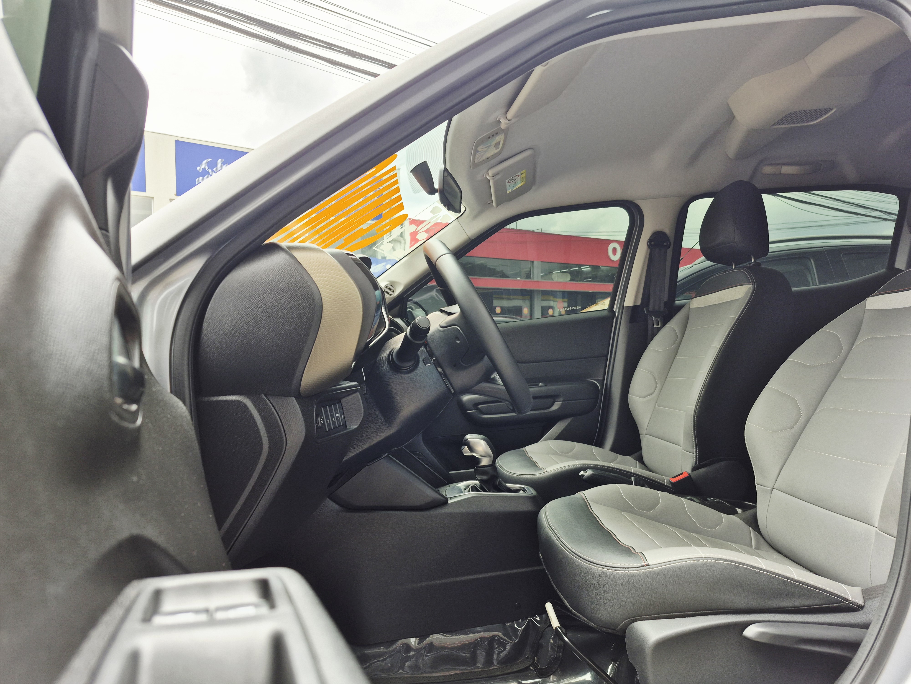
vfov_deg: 58.9
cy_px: 342
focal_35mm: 23
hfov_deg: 73.9
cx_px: 456
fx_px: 605
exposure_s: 1/422
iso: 25
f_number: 1.8
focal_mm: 5.4
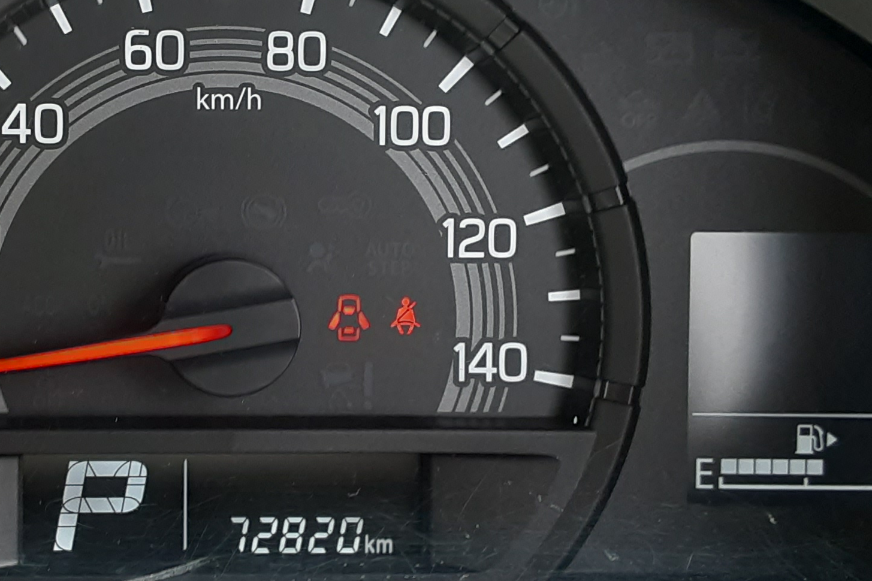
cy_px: 209
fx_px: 1526
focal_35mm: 63
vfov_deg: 21.5
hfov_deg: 31.0
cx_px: 164
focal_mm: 2.91
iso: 64
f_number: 1.9
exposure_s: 1/100
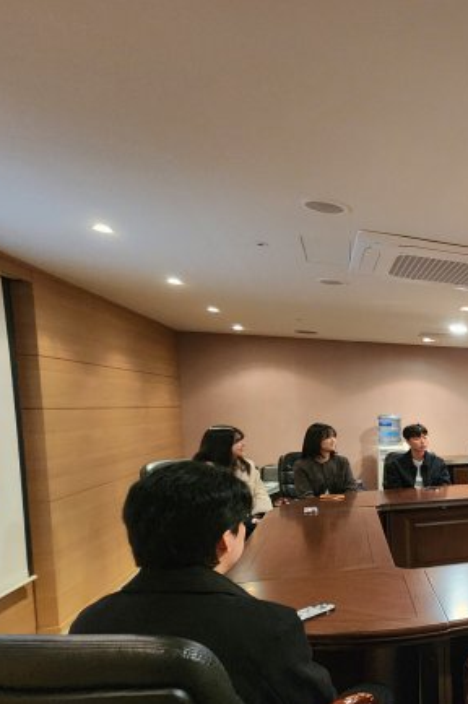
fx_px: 488
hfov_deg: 33.7
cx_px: 632
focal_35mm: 25
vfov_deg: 69.9
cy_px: 458
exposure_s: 1/24
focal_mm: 2.2
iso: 640
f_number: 2.2
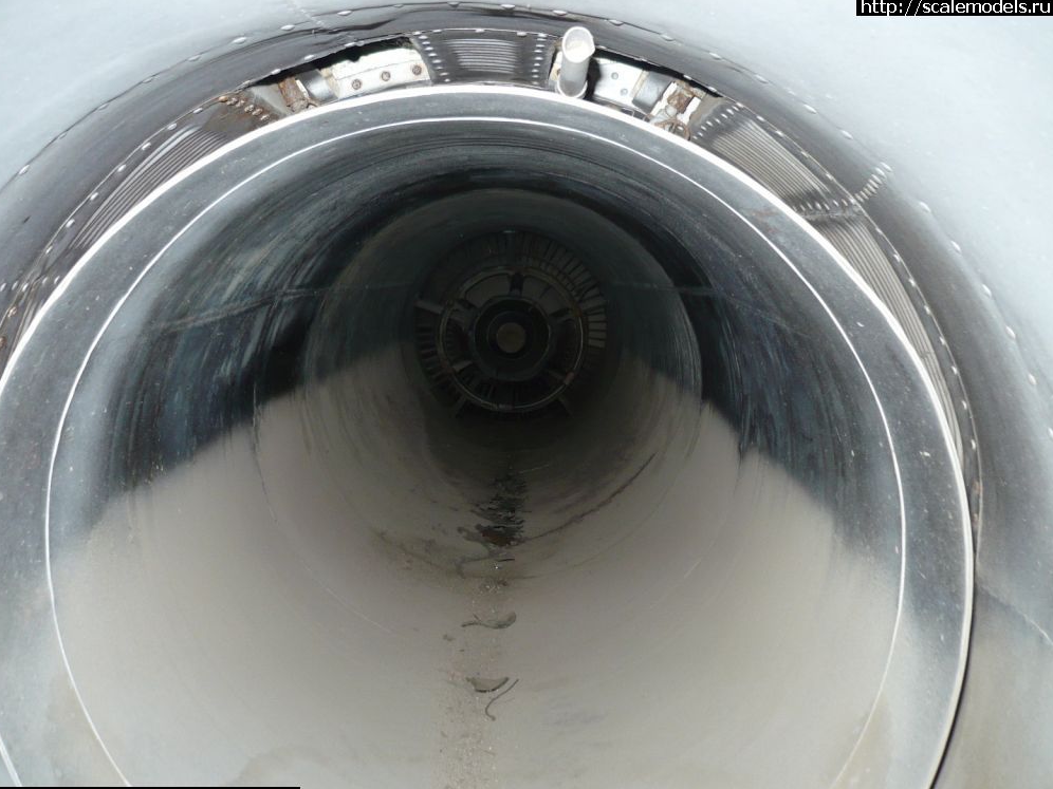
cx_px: 515
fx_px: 1095
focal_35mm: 36
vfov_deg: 39.7
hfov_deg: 51.4
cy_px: 401
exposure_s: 1/30
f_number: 2.8
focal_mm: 5.8
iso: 125
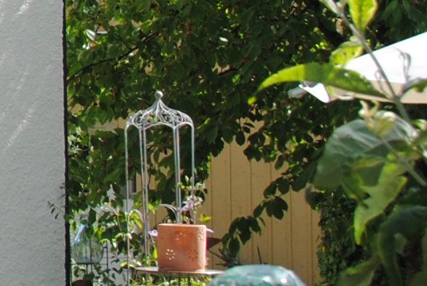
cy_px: -72
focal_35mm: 237
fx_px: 2816
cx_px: -527
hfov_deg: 8.1
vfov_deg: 5.8
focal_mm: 26
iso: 100
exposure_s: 1/200
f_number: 7.1
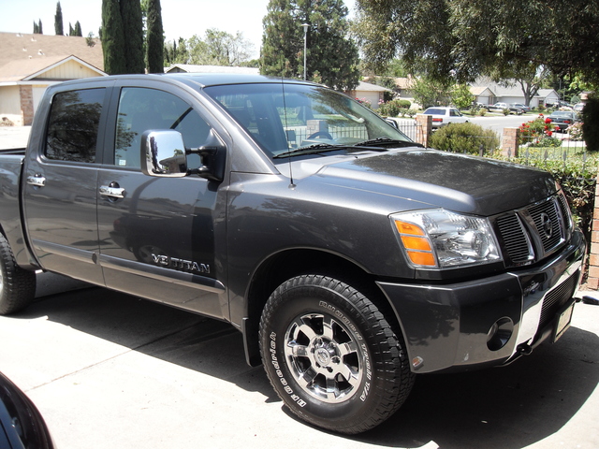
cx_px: 300
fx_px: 588
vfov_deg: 41.8
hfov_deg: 54.0
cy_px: 224
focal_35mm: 34
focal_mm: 6.3
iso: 80
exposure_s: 1/90
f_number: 7
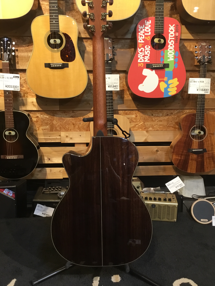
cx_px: 108
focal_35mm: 31
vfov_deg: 58.4
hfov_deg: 45.4
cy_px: 143
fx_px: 257
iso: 125
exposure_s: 1/30
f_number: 2.4
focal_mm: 3.3
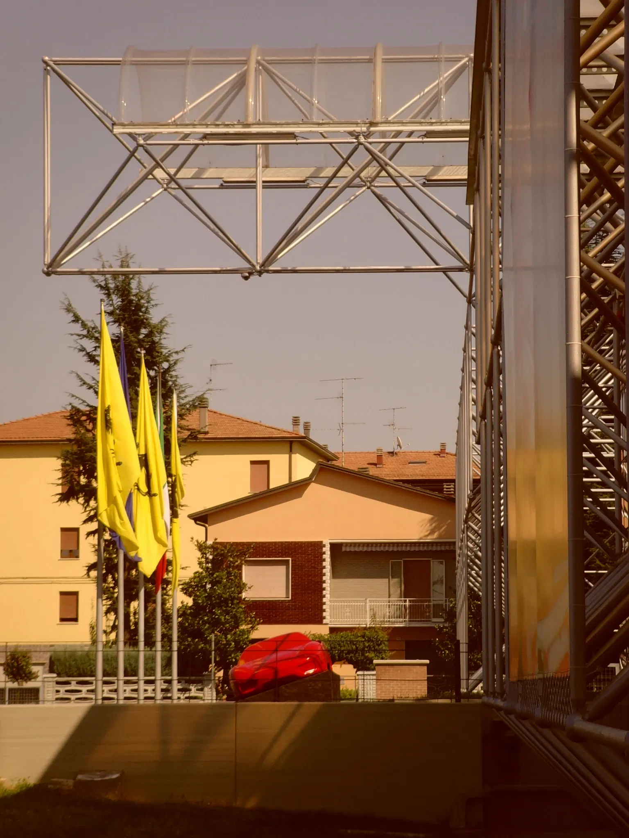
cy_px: 419
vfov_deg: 16.8
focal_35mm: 117
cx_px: 314
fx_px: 2835
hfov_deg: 12.7
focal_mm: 19.8
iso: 80
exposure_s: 1/500
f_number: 4.5
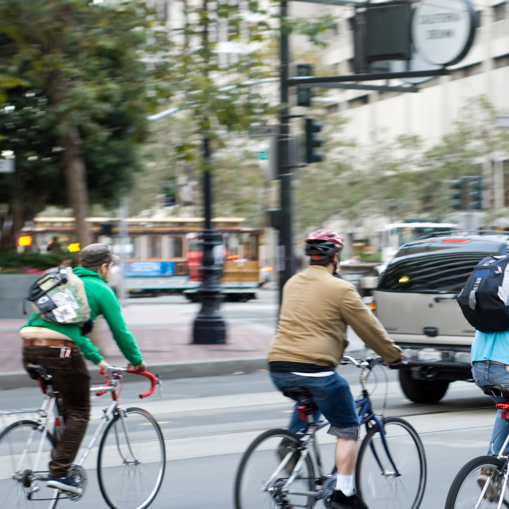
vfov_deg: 14.8
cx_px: 385
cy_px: 306
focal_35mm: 118
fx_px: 1963
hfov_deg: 14.7
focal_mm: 50
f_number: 3.5
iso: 200
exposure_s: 1/40
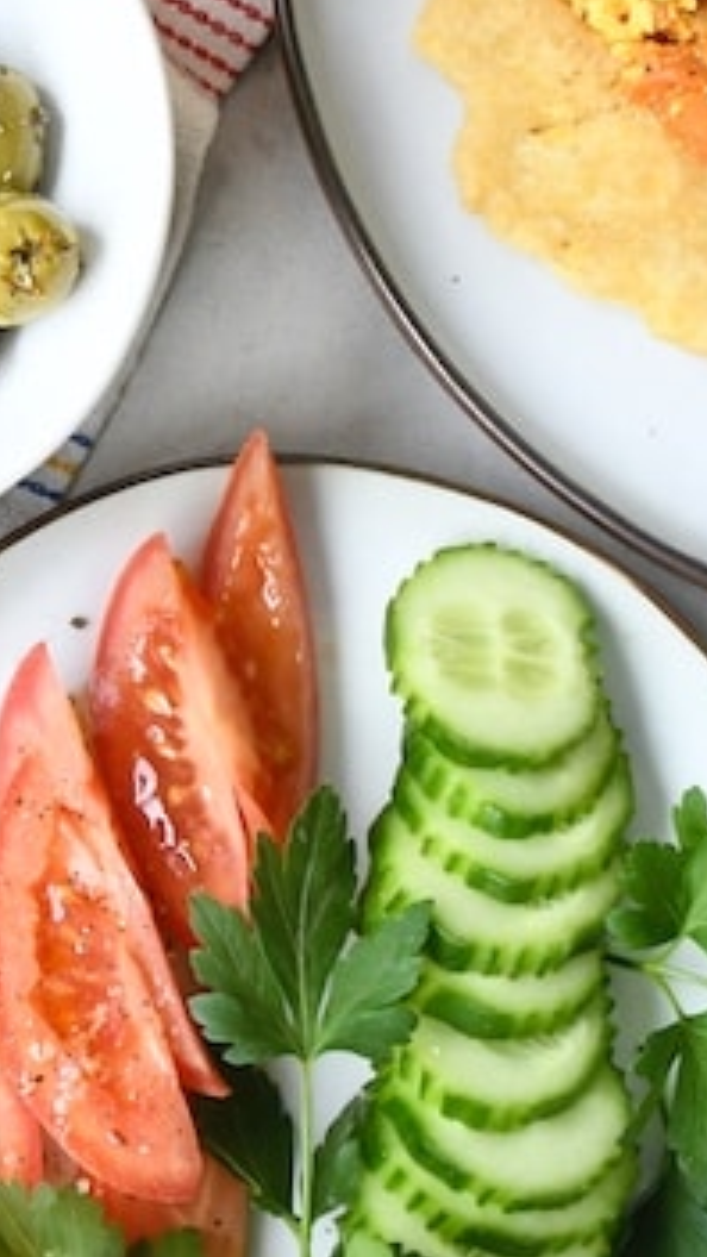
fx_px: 3433
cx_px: -139
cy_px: 232
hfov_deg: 11.5
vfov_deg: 20.5
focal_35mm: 103
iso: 1250
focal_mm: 22
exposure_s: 1/60
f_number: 11
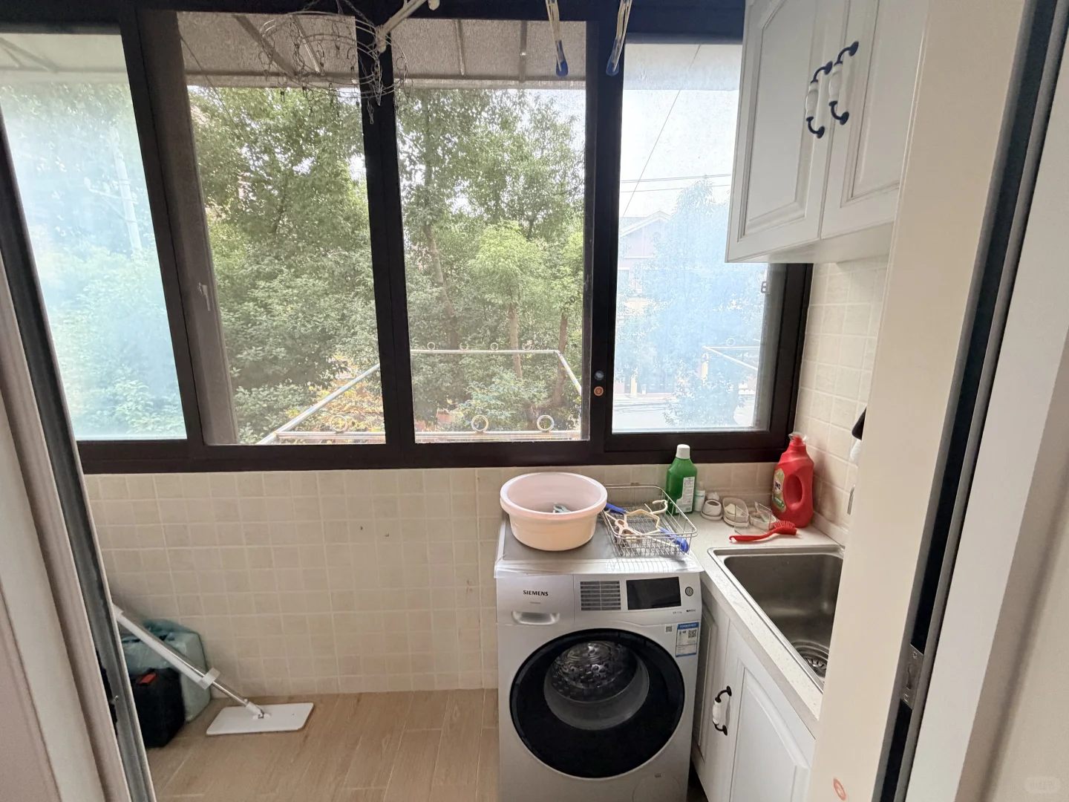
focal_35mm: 14
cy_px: 401
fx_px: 432
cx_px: 534
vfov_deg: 85.7
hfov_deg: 102.1
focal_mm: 2.22
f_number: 2.2
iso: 320
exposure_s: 1/114
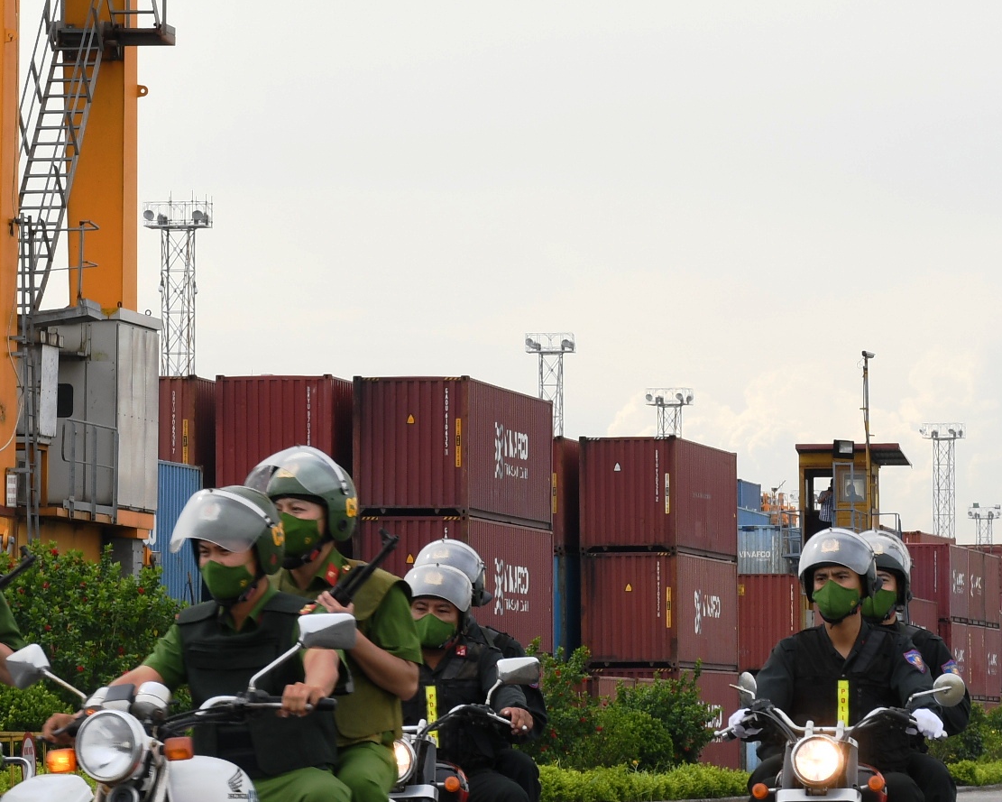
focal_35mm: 247
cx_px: 469
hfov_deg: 7.8
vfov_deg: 6.3
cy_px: 417
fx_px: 7326
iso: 160
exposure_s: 1/200
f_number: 10
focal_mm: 70
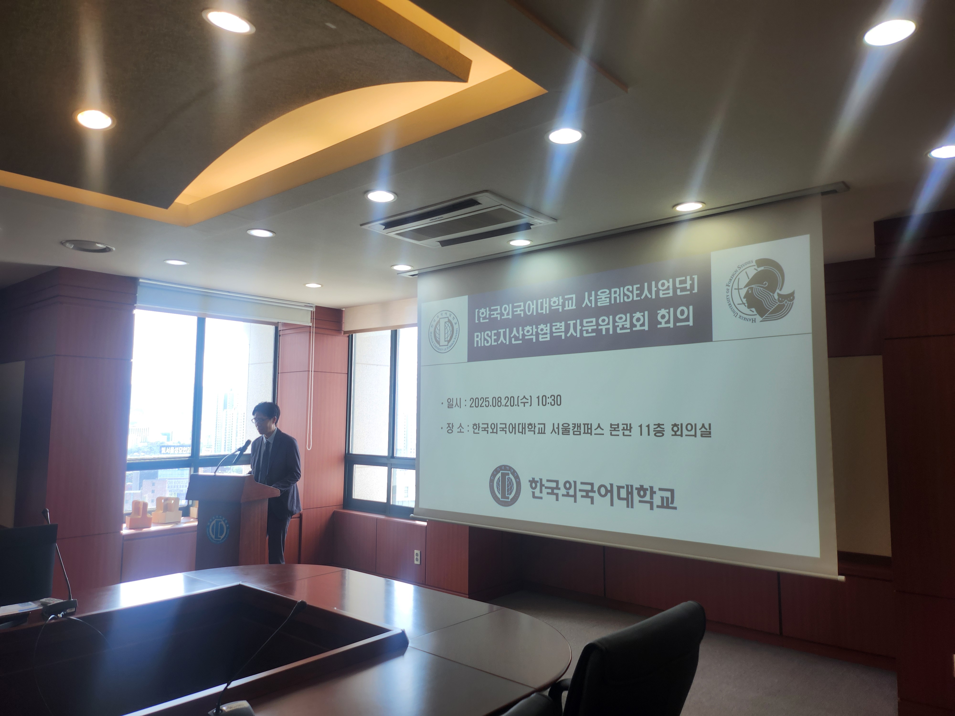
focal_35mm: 24
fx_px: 662
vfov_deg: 56.8
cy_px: 358
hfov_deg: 71.6
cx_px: 478
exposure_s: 1/199
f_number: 1.8
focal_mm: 5
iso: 50
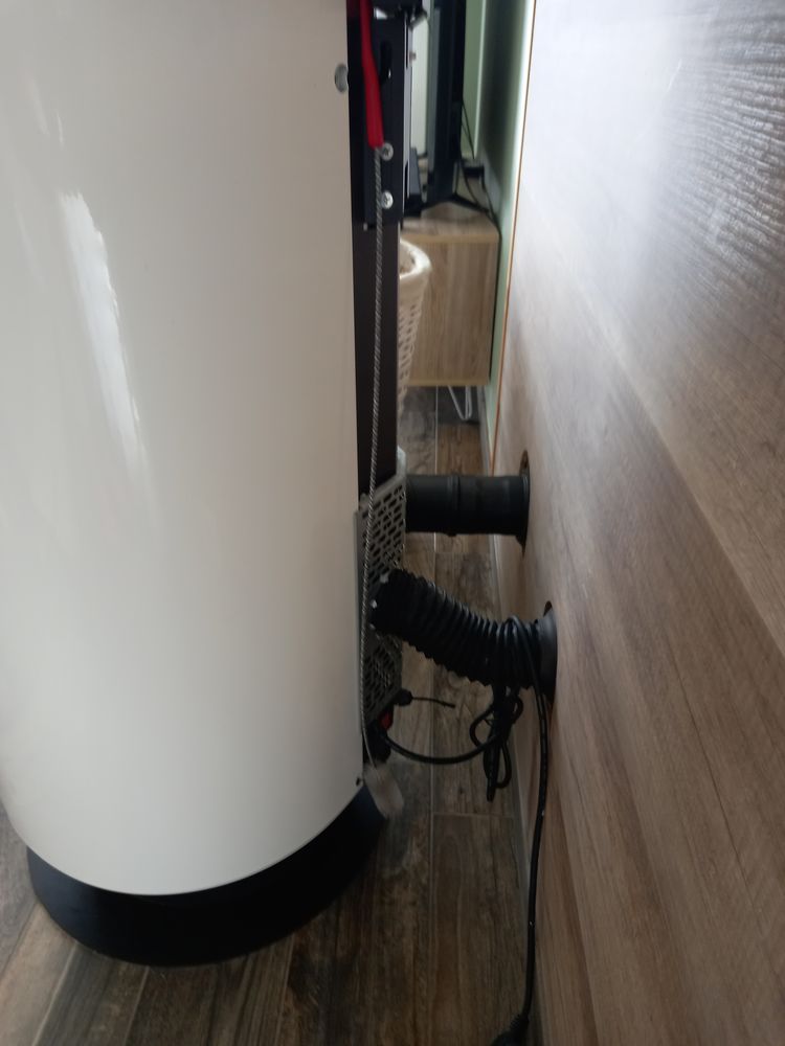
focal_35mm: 25
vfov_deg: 69.4
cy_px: 523
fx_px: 756
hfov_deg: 54.9
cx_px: 392
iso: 100
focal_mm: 4.6
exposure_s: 1/50
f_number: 2
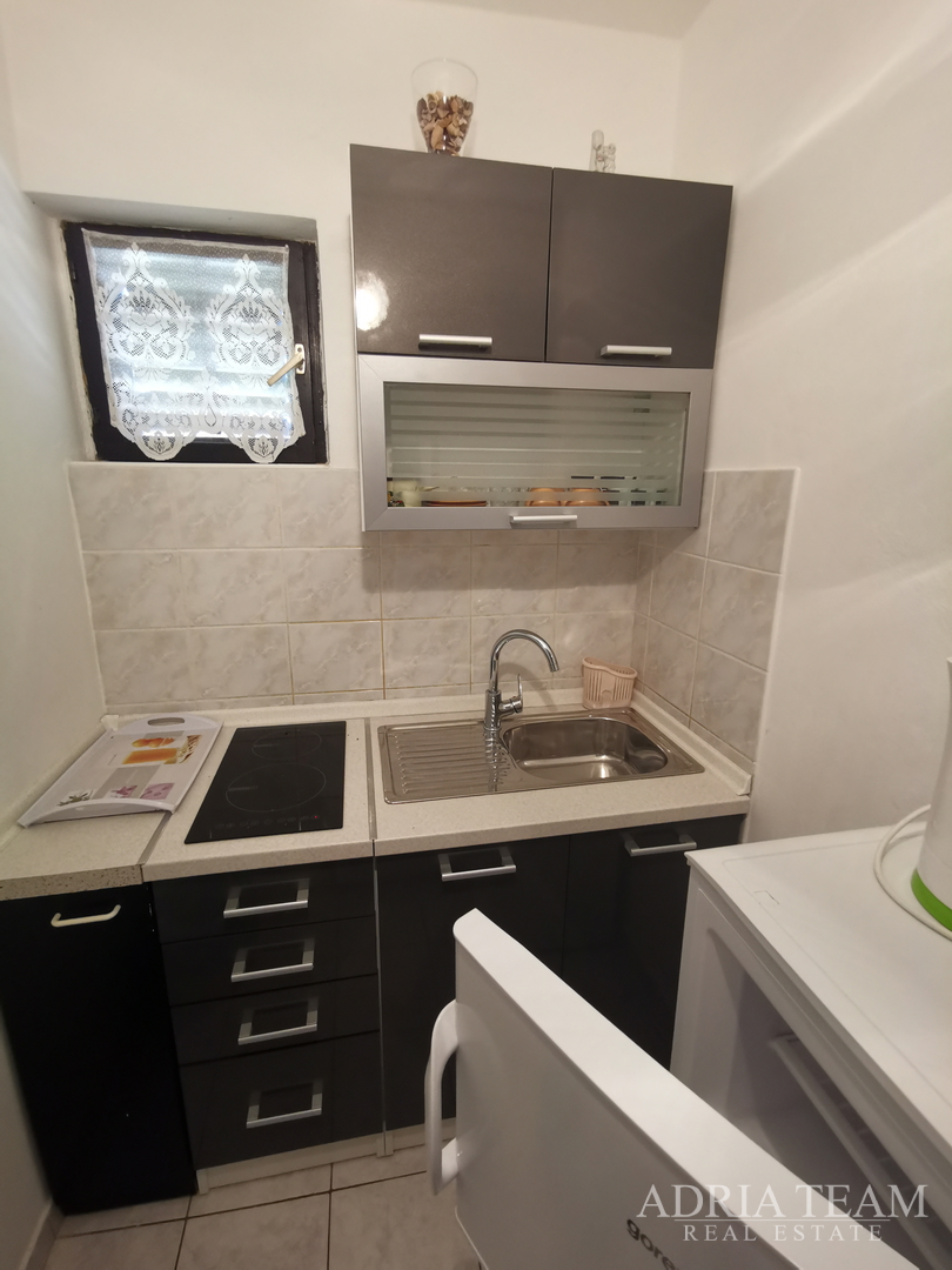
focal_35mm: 16
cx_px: 476
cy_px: 635
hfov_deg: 78.1
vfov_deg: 94.5
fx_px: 587
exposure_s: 1/50
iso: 400
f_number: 2.2
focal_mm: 2.35
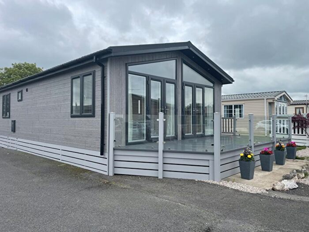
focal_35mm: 26
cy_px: 116
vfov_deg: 53.1
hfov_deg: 67.3
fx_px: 232
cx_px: 154
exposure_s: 1/1618
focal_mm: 4.2
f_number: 1.6
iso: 32
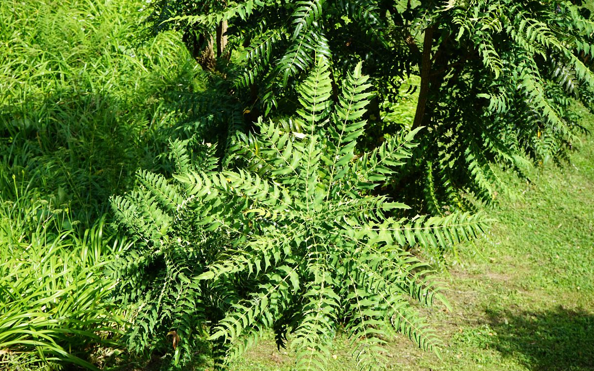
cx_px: 301
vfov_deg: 24.4
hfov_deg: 38.2
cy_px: 201
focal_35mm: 53
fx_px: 858
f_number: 8
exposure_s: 1/80
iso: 100
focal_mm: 51
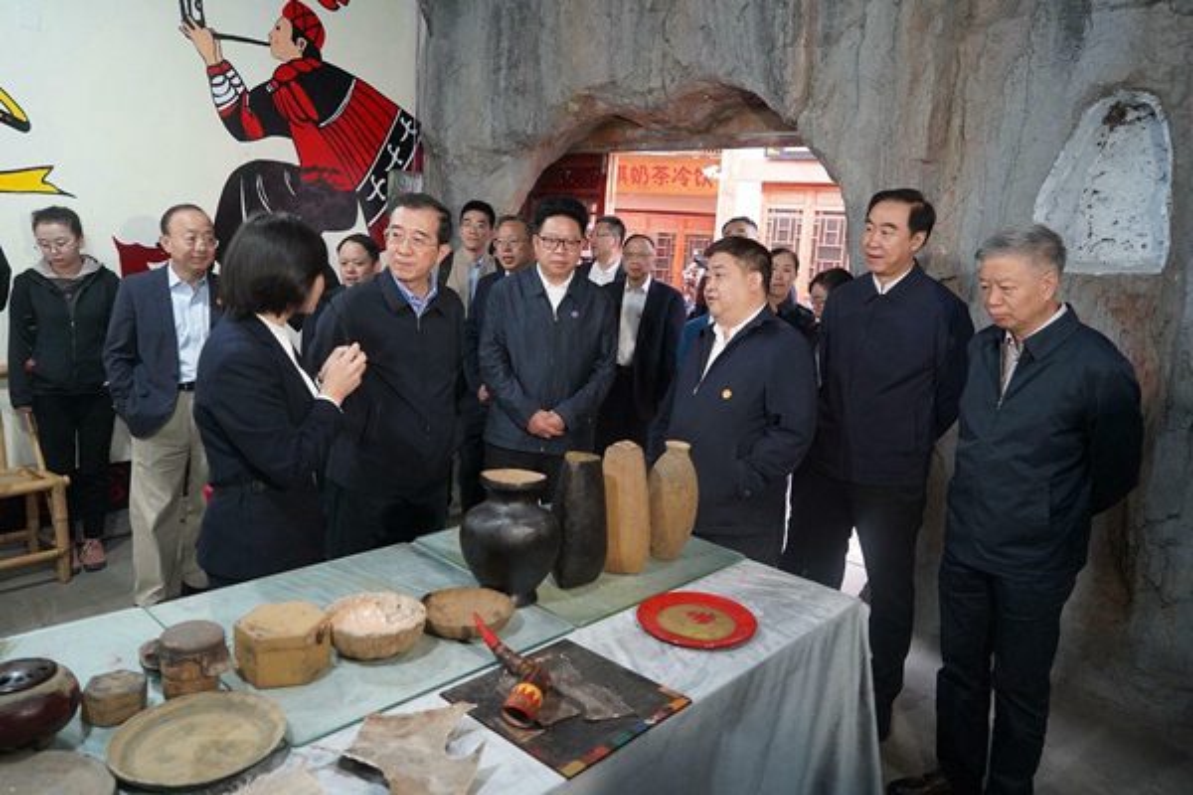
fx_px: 795
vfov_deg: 53.1
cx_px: 596
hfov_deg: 73.7
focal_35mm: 24
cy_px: 398
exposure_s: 1/160
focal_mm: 24
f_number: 4
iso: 6400
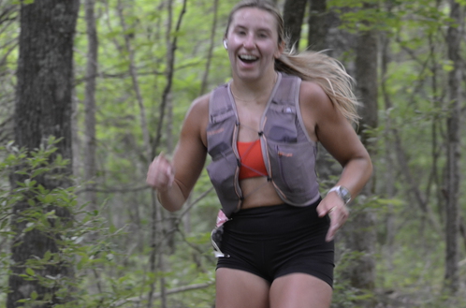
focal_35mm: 116
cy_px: 141
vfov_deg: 11.7
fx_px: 1497
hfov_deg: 17.7
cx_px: 228
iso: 1600
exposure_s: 1/80
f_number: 4
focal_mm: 70
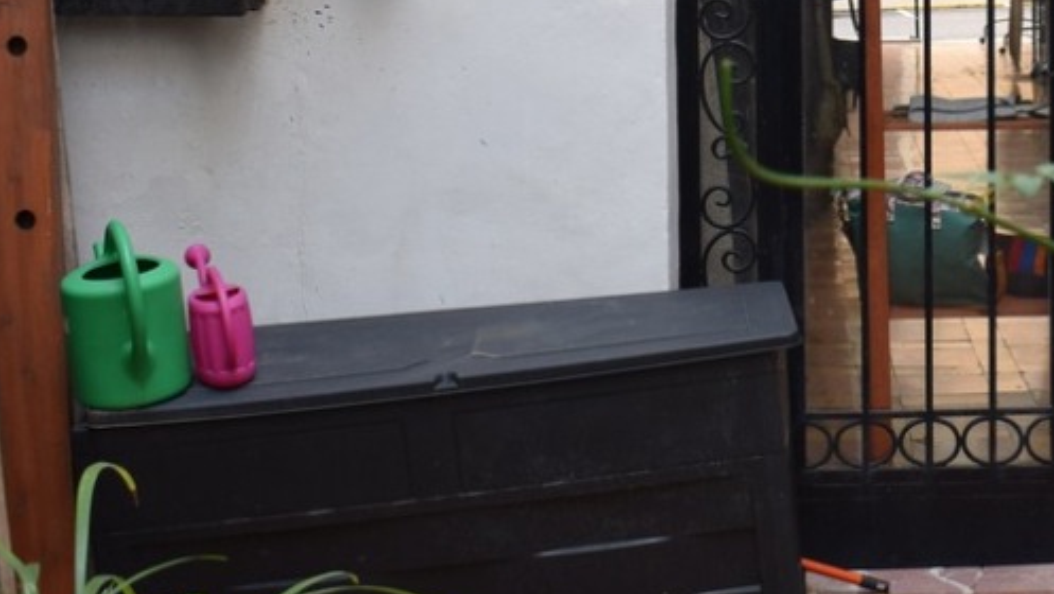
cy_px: -99
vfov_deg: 15.4
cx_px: 908
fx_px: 2125
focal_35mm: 76
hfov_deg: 27.1
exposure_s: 1/80
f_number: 4.5
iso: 400
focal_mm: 18
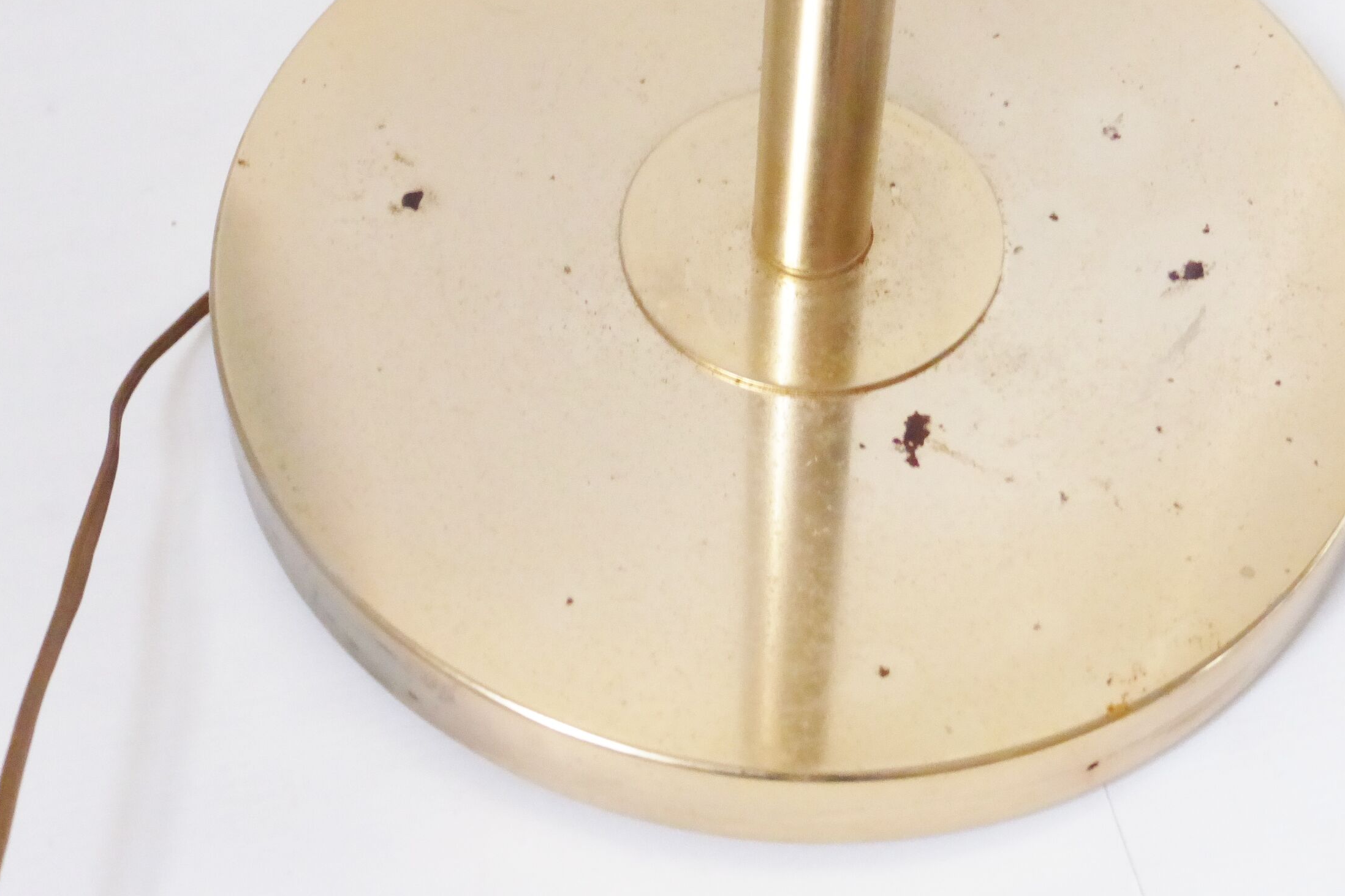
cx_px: 738
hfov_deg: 27.3
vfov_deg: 18.4
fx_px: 2764
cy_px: 329
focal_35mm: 74
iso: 800
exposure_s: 1/125
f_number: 4.7
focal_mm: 10.3
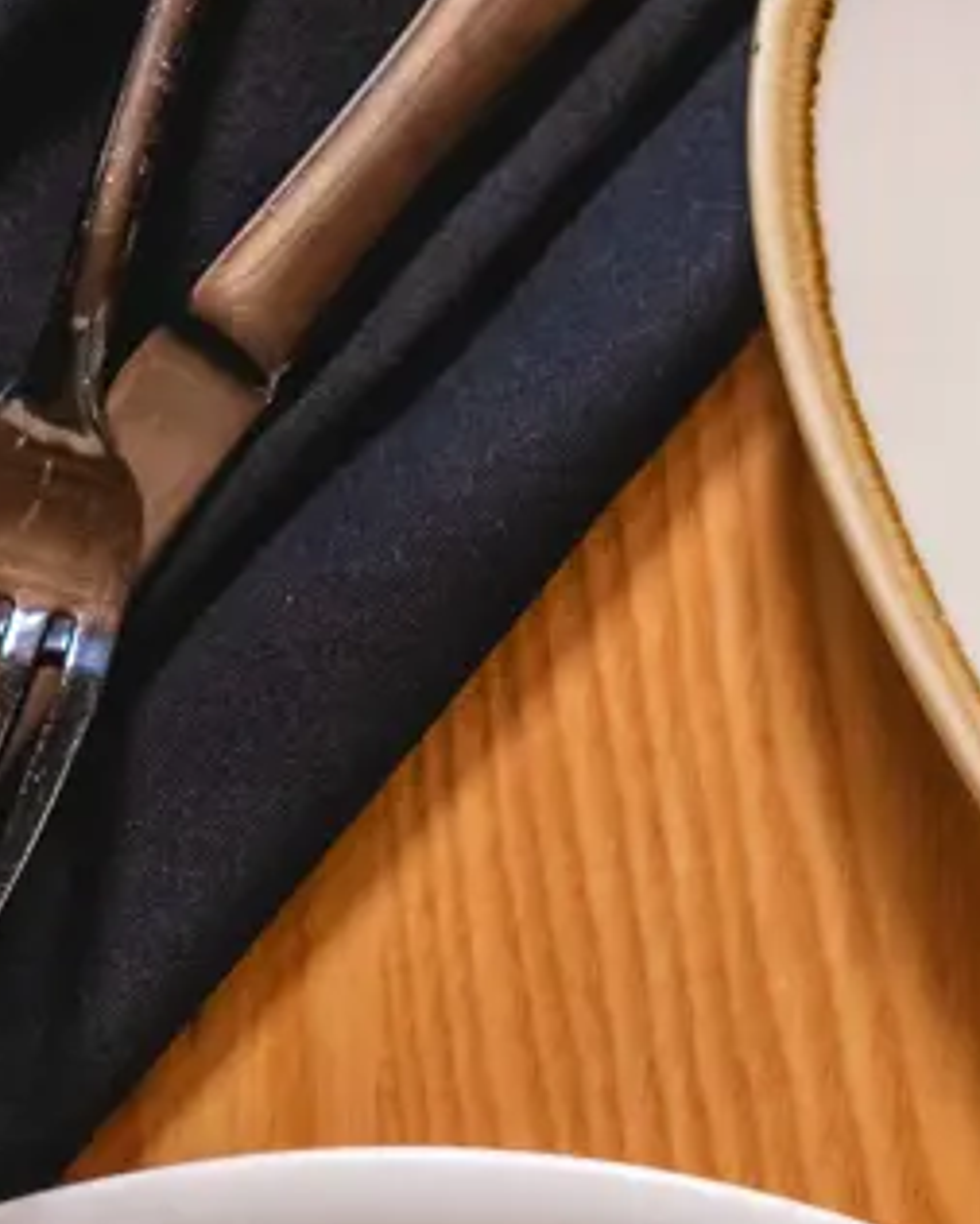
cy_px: 2367
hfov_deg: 4.5
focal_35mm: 342
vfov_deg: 5.5
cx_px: 821
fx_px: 12393
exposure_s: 1/200
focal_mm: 60
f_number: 4.5
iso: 500
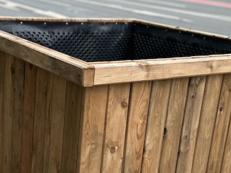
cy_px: 104
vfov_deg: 21.9
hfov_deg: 28.9
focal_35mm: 67
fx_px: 447
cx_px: 96
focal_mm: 6.86
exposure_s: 1/209
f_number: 1.78
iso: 64
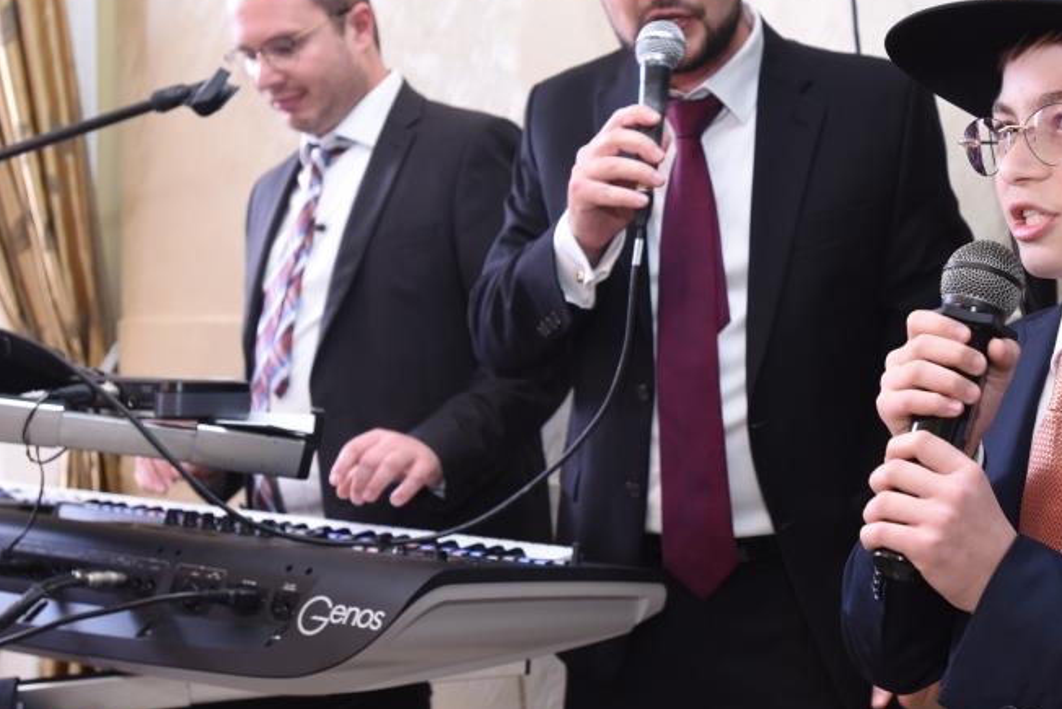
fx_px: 1623
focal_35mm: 55
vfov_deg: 24.6
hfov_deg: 35.9
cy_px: 271
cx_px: 704
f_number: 4.5
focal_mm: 35
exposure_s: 1/100
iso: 640
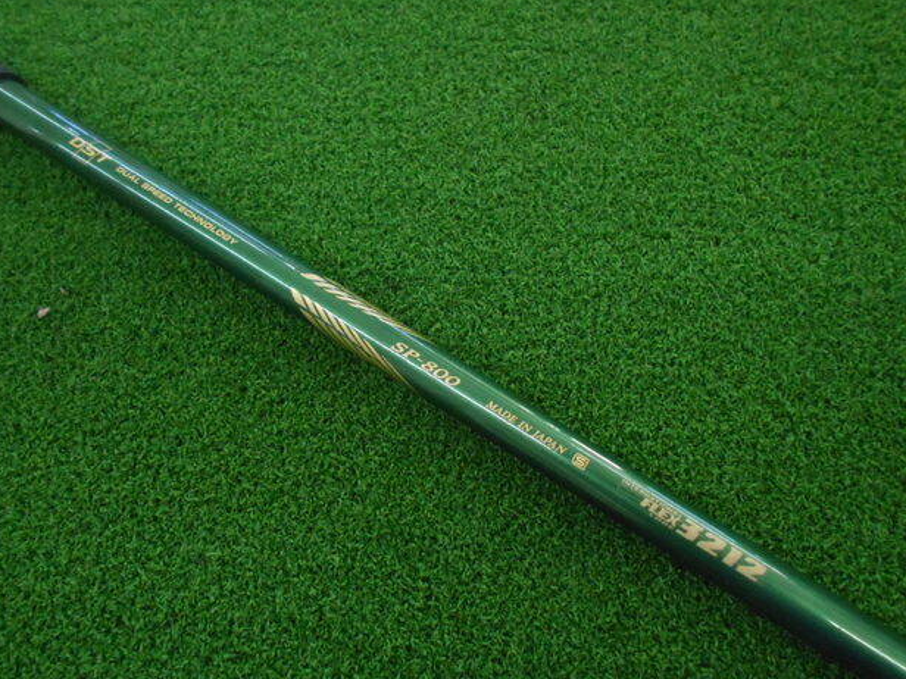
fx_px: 707
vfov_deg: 51.4
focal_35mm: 27
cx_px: 437
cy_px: 338
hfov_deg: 65.3
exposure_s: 1/200
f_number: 3.2
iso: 800
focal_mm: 4.6
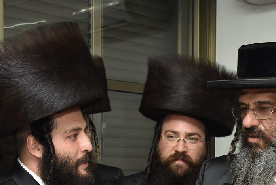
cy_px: 189
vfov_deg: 16.1
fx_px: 637
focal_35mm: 83
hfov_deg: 24.4
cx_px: 158
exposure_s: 1/100
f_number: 5.6
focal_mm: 27
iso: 1000
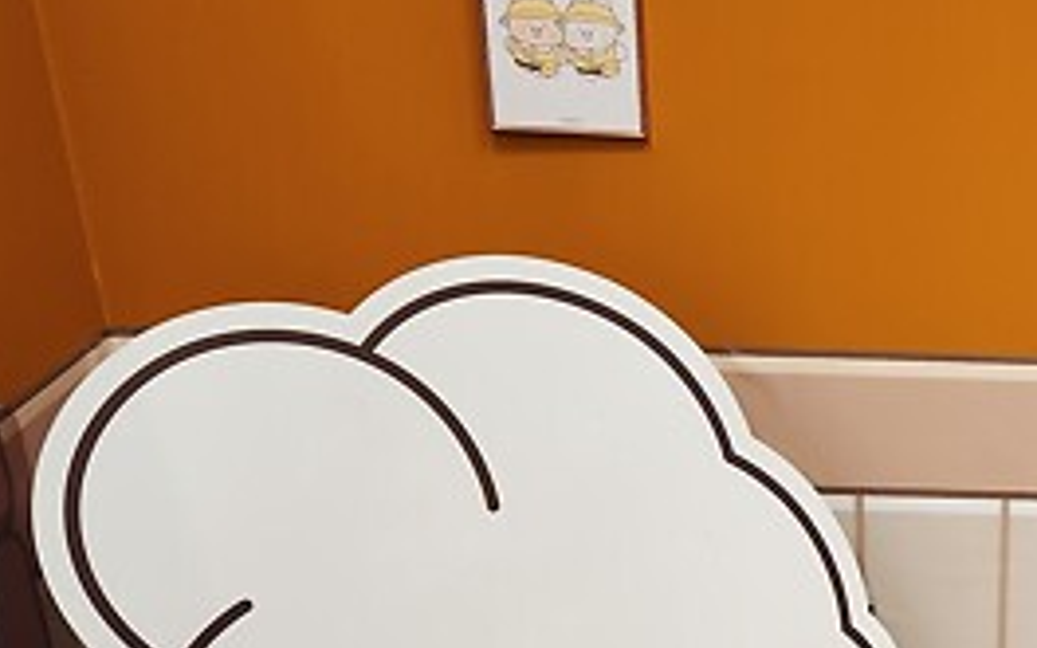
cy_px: 560
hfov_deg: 31.2
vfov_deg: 20.9
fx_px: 1724
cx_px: 1021
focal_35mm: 61
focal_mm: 5.4
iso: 125
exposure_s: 1/74.1
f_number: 1.8
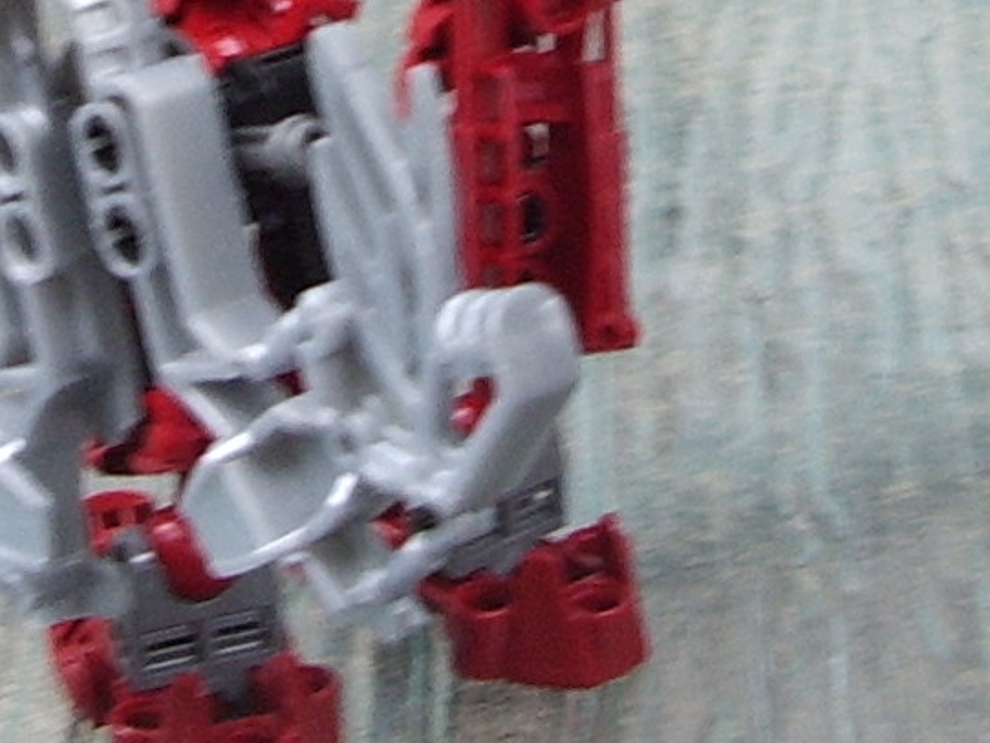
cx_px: 170
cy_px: -92
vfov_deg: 9.8
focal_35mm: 149
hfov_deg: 13.2
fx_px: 4262
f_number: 2.6
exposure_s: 1/60
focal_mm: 5.8
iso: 100
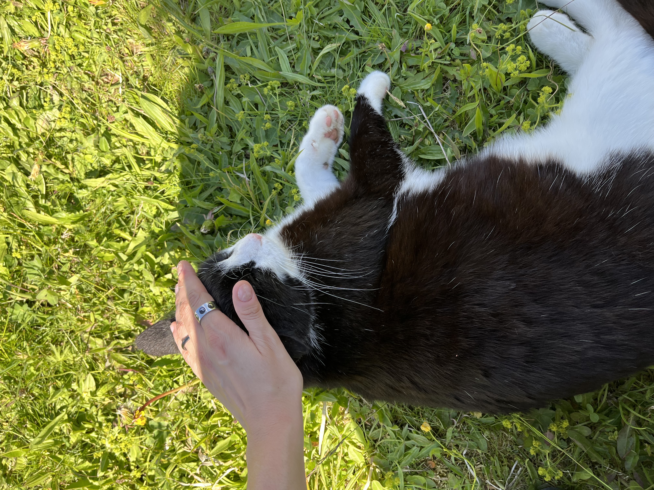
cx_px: 327
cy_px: 245
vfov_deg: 53.1
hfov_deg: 67.3
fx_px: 491
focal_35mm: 26
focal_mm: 5.1
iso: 50
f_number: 1.6
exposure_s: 1/517
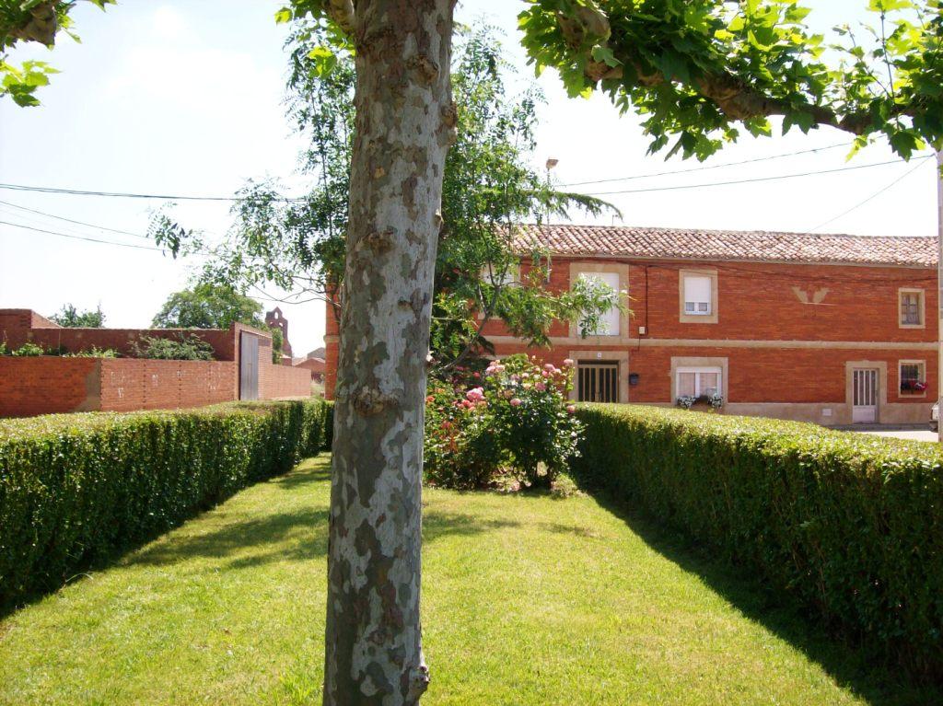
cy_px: 353
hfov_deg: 51.4
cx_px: 472
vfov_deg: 39.6
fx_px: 980
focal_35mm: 36
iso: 80
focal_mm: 6
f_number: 4.8
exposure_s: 1/322
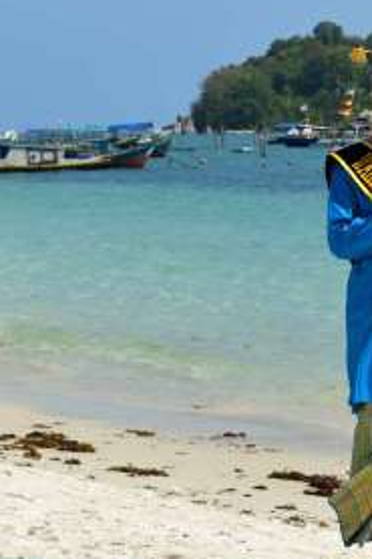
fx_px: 2343
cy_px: 131
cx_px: 368
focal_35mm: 151
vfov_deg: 13.6
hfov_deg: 9.0
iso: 100
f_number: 9
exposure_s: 1/320
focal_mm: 70
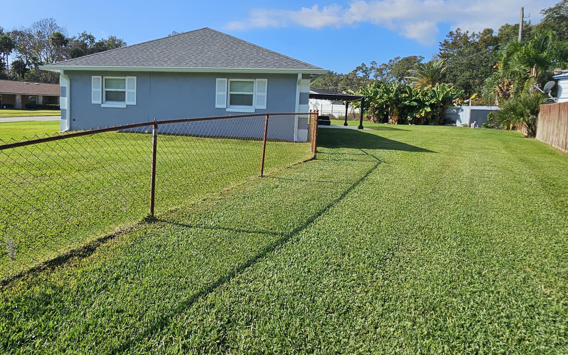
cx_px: 222
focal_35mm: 20
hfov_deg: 83.8
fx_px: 310
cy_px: 138
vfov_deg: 59.0
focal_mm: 2.2
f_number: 2.2
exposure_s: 1/3333
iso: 50
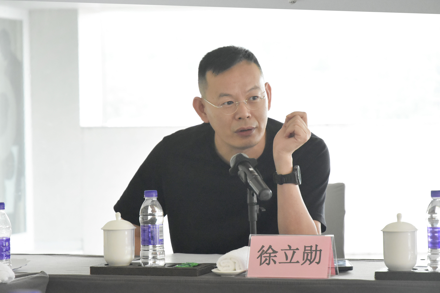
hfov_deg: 16.1
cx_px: 220
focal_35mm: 128
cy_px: 146
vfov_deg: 10.8
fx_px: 1558
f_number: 7.1
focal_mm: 85
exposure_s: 1/200
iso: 6400
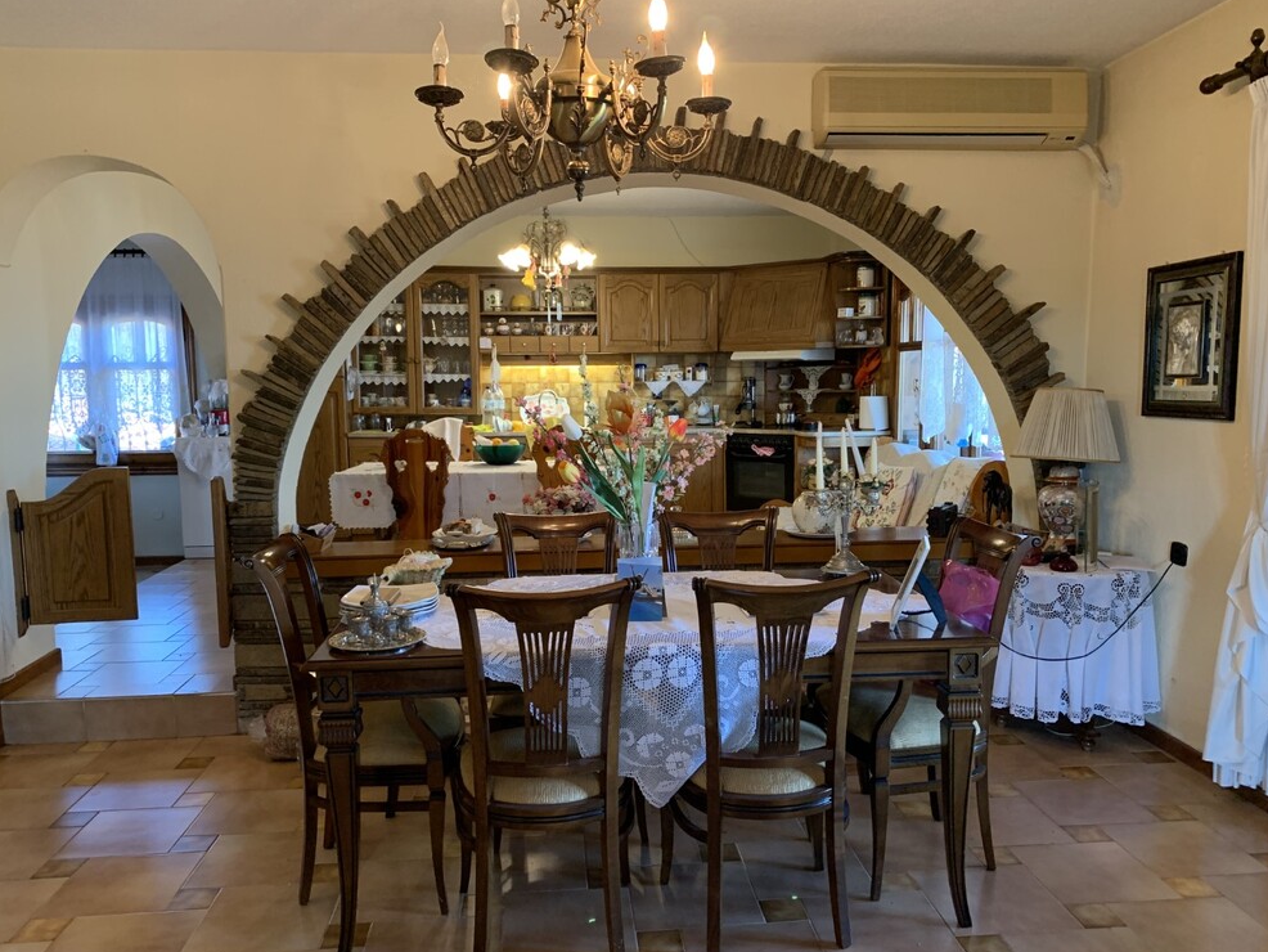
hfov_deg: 65.3
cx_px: 637
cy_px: 486
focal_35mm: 27
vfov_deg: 51.4
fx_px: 989
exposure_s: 1/50
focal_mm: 4.25
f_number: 1.8
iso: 250
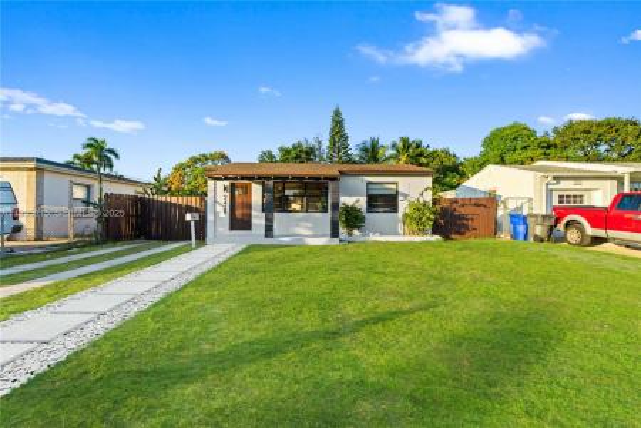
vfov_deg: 77.3
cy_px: 214
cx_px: 320
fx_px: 267
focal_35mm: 15
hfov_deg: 100.4
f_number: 9
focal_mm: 10
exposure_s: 1/15
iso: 100
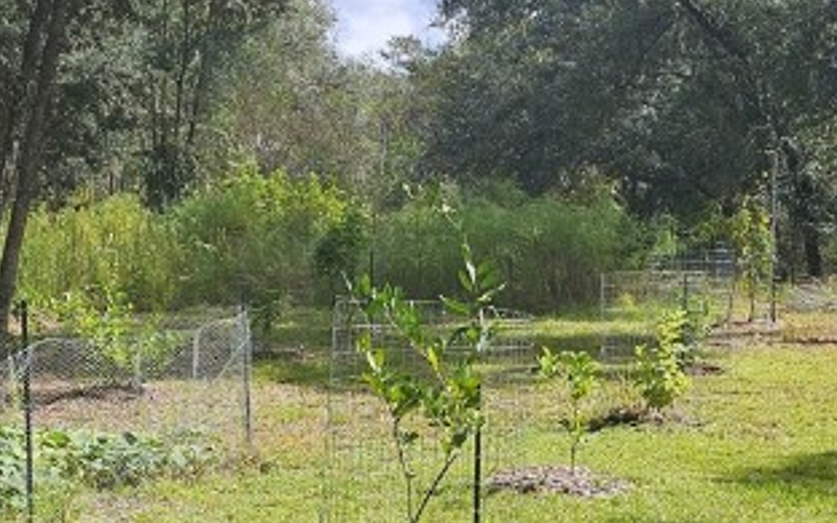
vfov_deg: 16.1
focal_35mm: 80
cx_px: 397
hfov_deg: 25.8
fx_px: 1825
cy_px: 459
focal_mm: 6.3
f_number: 1.7
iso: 10
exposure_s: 1/456
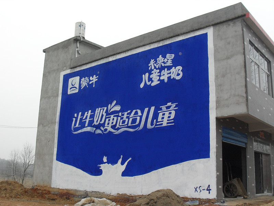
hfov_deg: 49.0
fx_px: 301
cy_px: 103
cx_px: 137
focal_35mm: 38
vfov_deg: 37.7
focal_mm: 6.3
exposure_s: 1/60
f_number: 8.3
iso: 80
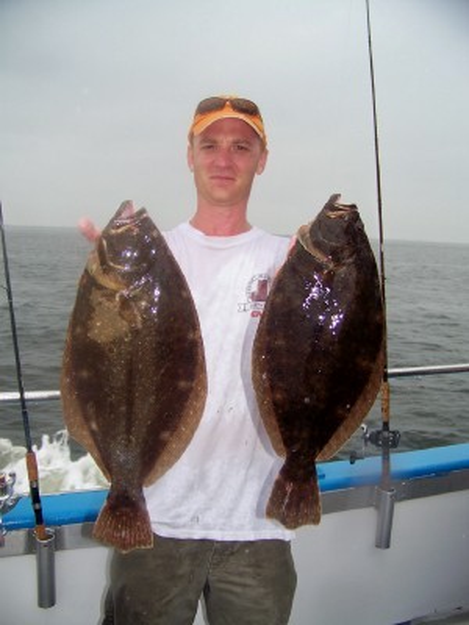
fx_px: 650
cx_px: 234
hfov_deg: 39.7
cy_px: 312
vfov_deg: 51.4
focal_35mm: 36
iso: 64
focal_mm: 5.85
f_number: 2.8
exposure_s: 1/200
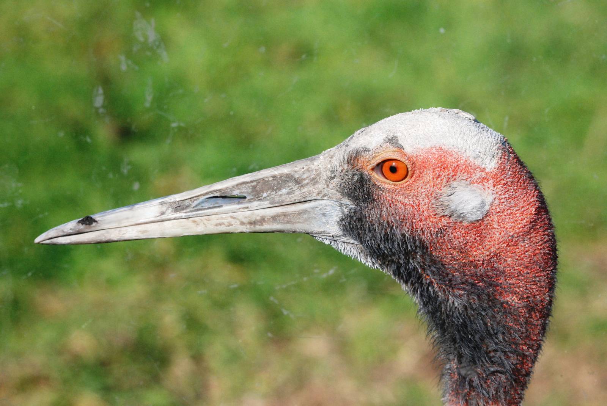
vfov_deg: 9.2
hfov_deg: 13.7
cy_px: 203
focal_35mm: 150
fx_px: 2532
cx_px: 304
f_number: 10
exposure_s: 1/1600
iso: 1000
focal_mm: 100
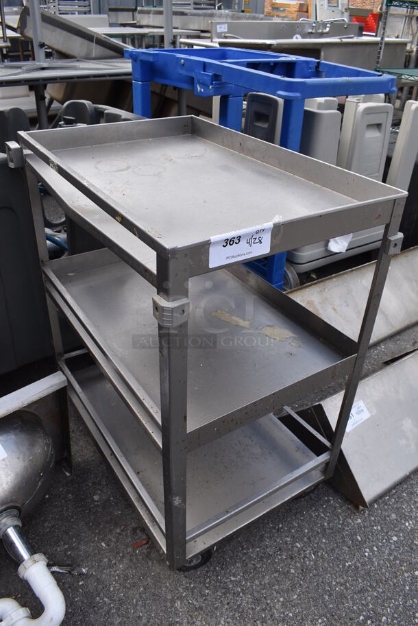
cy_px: 313
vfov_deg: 67.3
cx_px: 209
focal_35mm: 27
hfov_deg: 48.0
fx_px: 470
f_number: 6.3
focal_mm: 18
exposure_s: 1/250
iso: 200
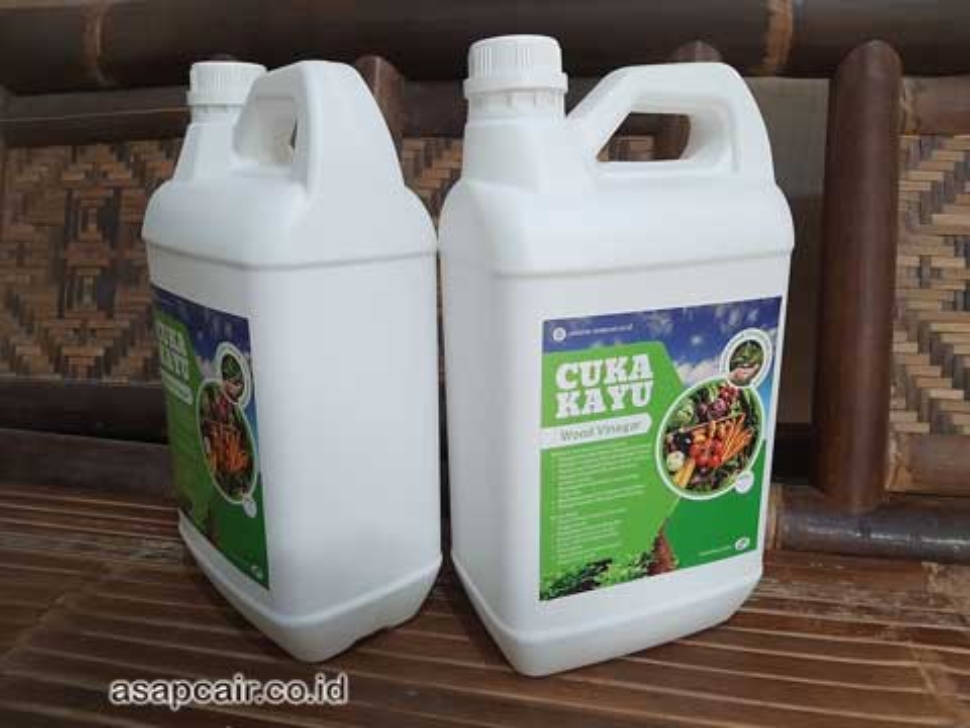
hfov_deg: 65.3
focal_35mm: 27
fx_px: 757
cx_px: 485
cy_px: 364
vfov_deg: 51.4
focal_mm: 3.93
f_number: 1.7
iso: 400
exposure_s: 1/25
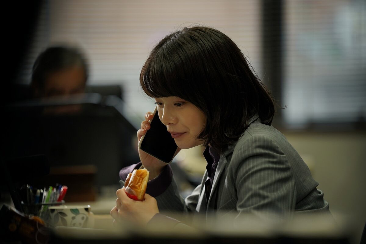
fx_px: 2033
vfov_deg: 6.9
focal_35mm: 200
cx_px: 183
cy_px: 122
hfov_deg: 10.3
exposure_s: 1/100
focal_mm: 200
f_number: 2.8
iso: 100
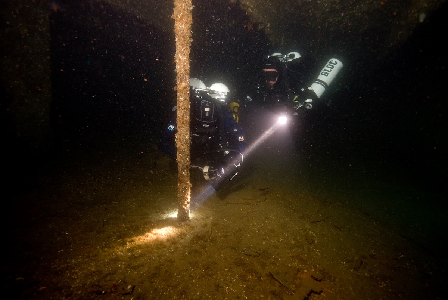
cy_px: 150
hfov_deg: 100.3
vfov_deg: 77.5
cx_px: 224
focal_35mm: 15
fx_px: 187
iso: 400
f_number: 7.1
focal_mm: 10
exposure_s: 1/10
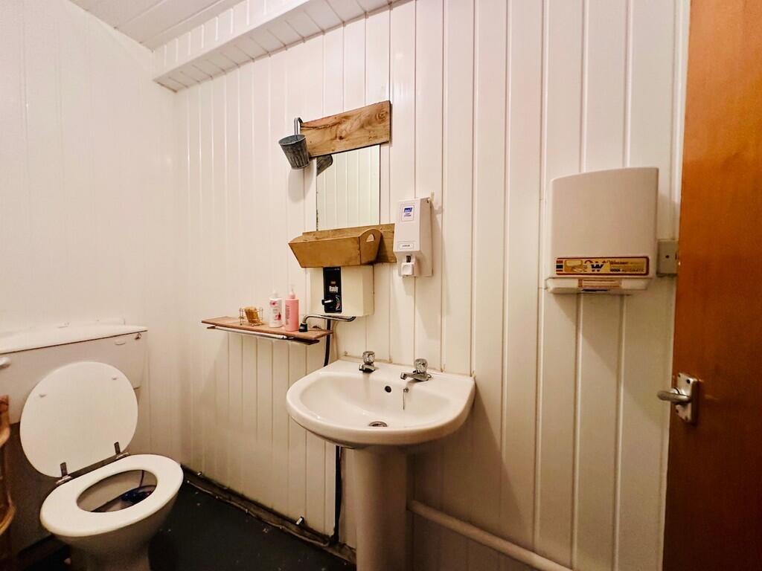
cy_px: 286
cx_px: 381
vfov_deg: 85.7
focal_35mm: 14
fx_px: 308
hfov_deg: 102.1
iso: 500
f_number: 2.2
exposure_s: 1/50
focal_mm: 2.22
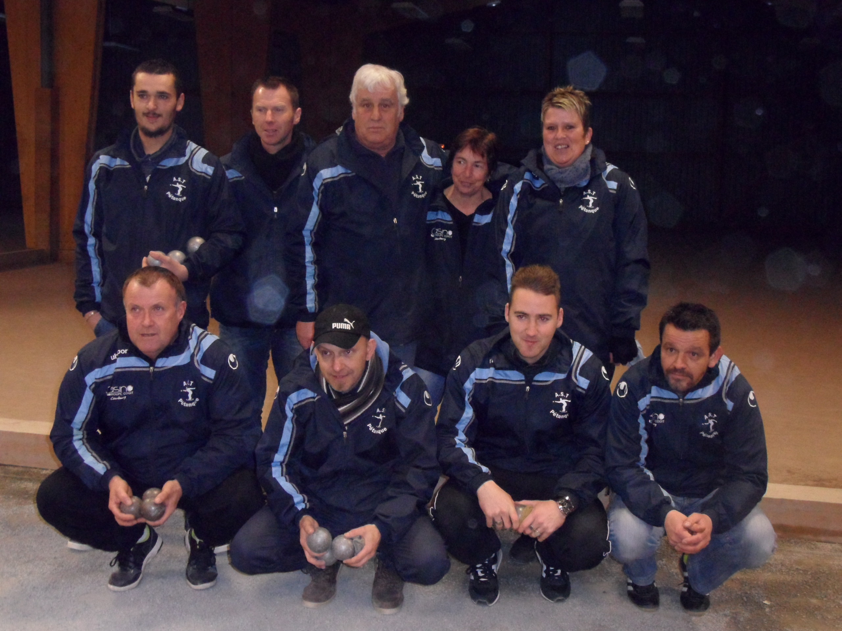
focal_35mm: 40
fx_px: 973
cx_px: 421
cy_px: 316
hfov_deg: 46.8
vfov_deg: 36.0
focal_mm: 6.5
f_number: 3.6
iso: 640
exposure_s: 1/45
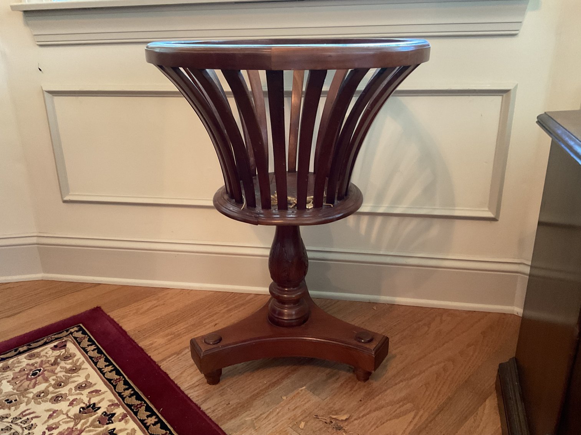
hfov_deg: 61.7
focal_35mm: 29
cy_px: 218
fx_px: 487
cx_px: 290
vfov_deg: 48.2
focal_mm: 3
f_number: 1.8
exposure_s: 1/30
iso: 320
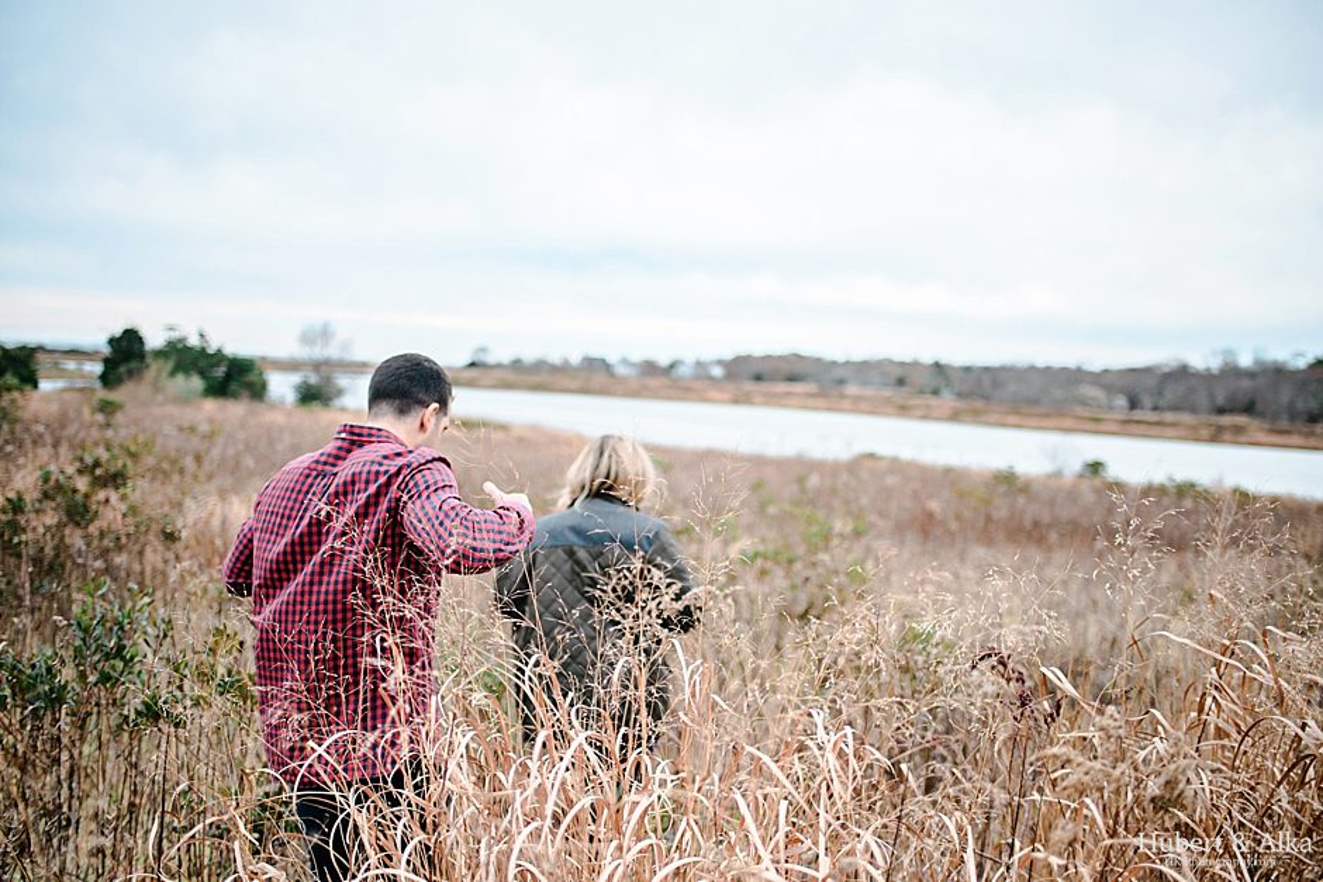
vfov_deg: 37.9
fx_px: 1286
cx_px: 662
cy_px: 441
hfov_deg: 54.4
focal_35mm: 35
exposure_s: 1/5000
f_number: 1.8
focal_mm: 35
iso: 500
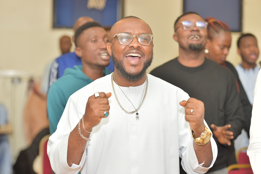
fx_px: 739
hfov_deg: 20.0
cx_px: 130
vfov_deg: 13.4
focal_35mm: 102
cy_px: 87
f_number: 4
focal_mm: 102
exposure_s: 1/250
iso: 400
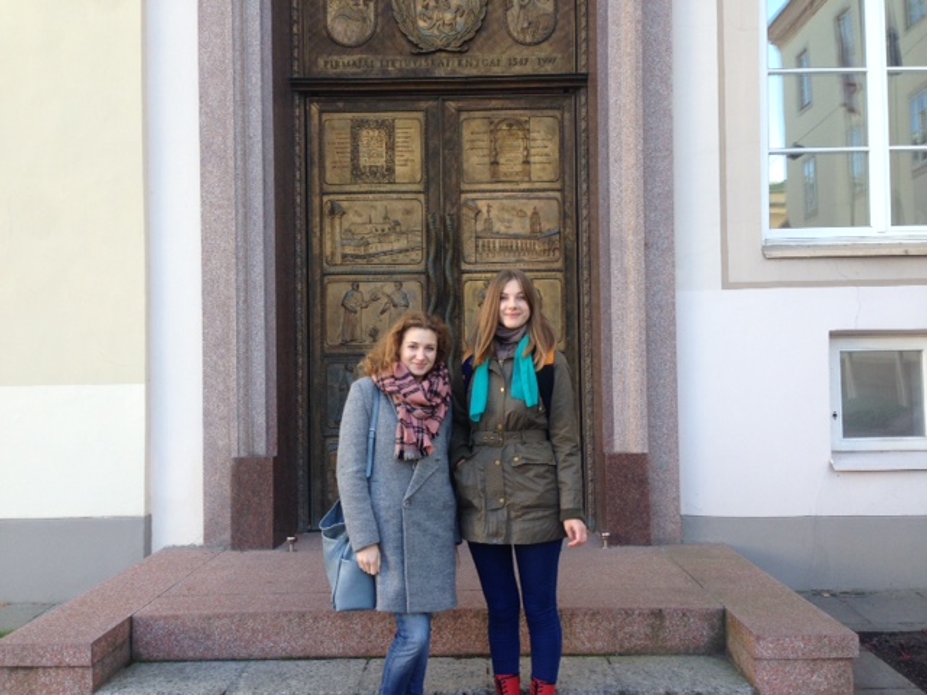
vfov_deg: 42.9
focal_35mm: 33
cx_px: 464
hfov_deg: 55.4
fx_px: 884
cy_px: 348
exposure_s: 1/120
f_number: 2.4
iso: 50
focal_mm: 4.12
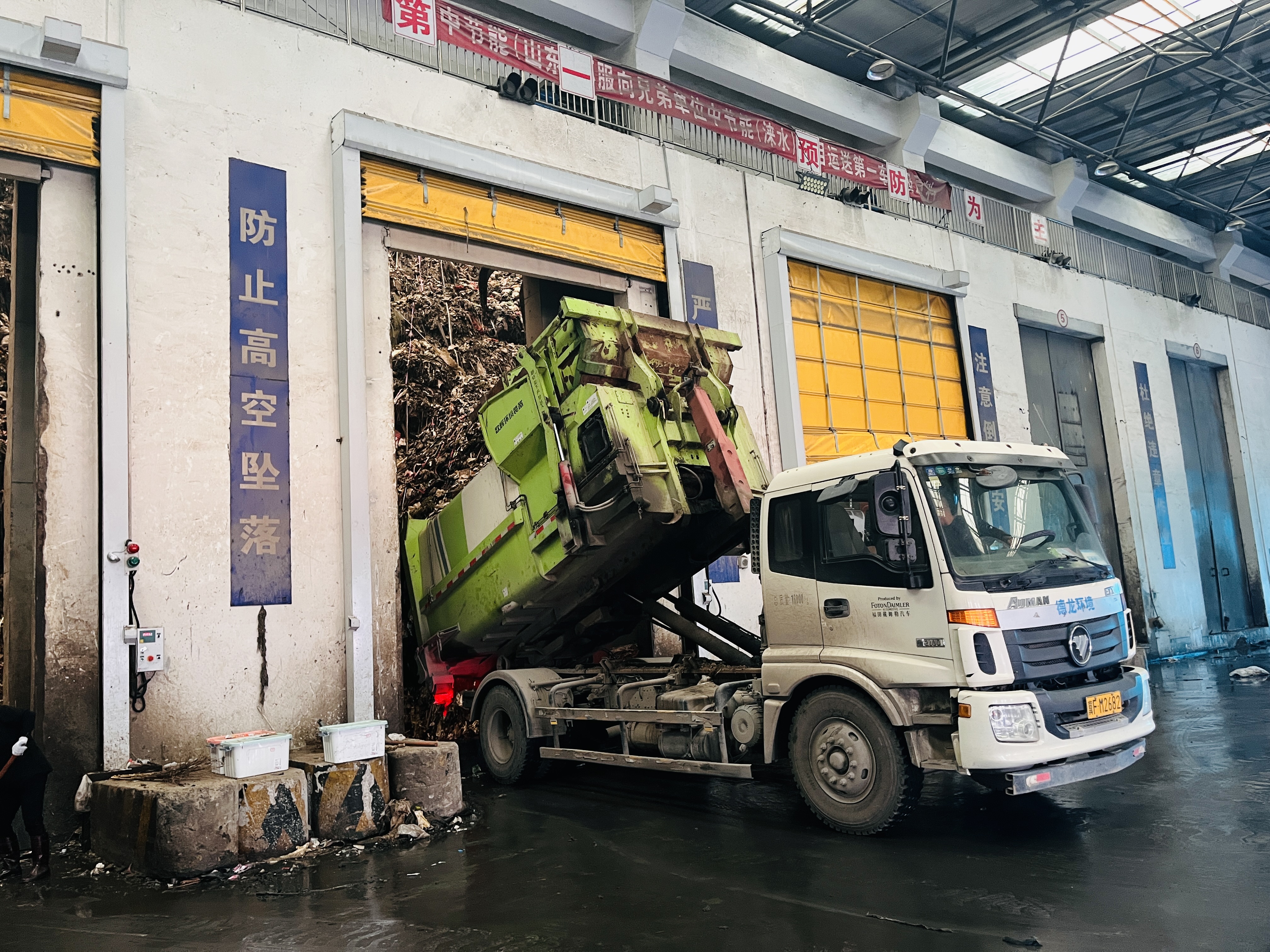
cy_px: 476
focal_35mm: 26
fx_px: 954
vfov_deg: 53.1
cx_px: 635
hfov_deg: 67.3
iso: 250
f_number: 1.6
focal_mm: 5.1
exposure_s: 1/60
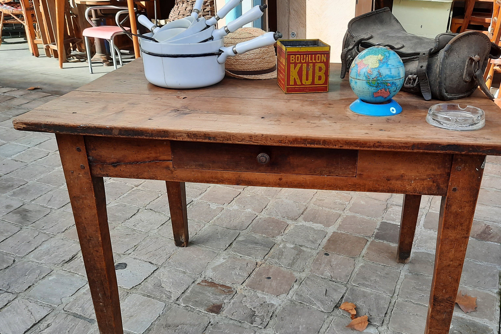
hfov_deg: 55.6
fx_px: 473
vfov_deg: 38.6
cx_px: 286
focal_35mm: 34
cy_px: 209
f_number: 2
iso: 32
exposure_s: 1/250
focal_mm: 4.6
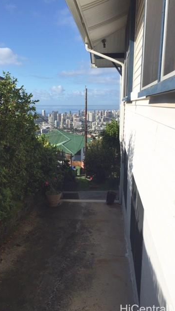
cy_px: 156
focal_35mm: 32
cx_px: 73
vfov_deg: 61.0
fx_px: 264
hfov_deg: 36.5
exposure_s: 1/3968
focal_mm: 4.15
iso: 32
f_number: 2.2
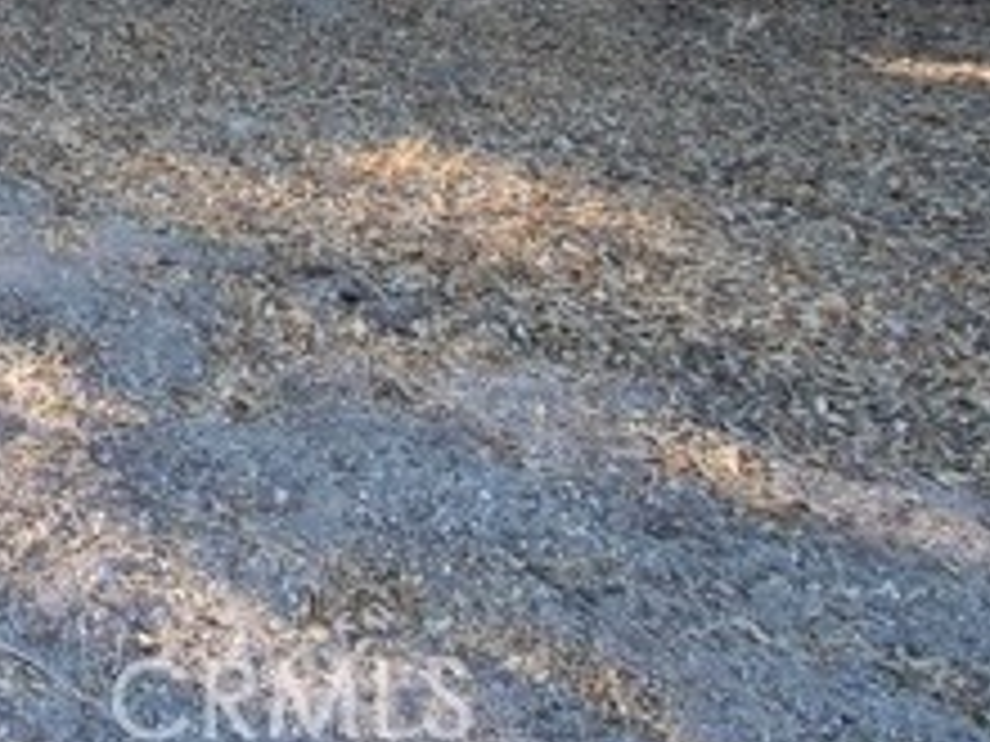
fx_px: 1201
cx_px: -117
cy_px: -196
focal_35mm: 42
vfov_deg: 28.7
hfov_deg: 37.1
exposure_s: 1/800
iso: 800
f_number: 5.6
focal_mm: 10
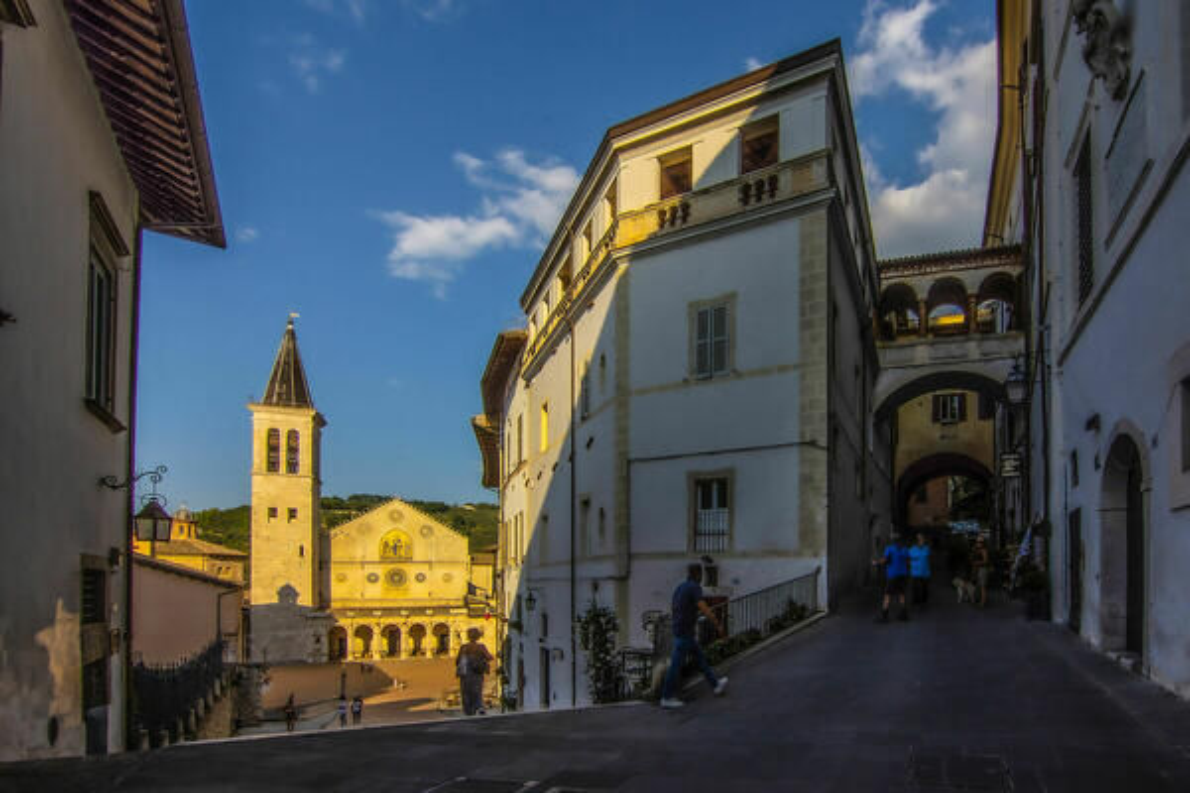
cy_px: 396
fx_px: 545
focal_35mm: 16
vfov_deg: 72.1
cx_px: 595
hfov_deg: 95.0
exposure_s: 1/125
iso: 100
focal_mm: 11
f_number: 13
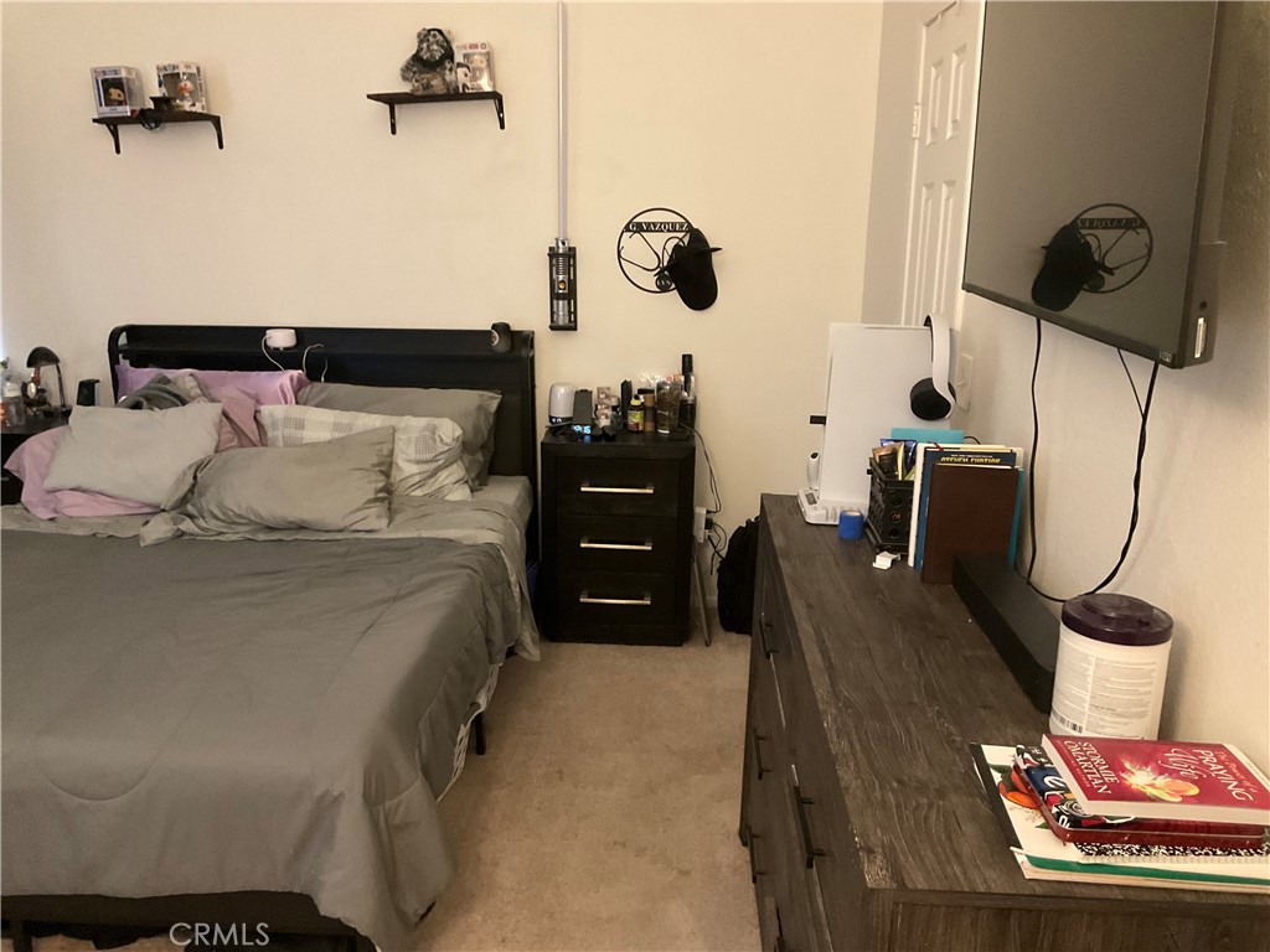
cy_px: 476
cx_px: 635
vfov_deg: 48.2
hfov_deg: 61.7
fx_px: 1064
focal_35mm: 29
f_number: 1.8
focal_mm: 3
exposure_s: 1/30
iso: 400
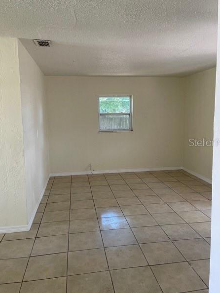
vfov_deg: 63.4
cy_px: 142
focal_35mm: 28
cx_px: 117
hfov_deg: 49.7
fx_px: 237
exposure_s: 1/120
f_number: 1.6
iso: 125
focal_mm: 5.1
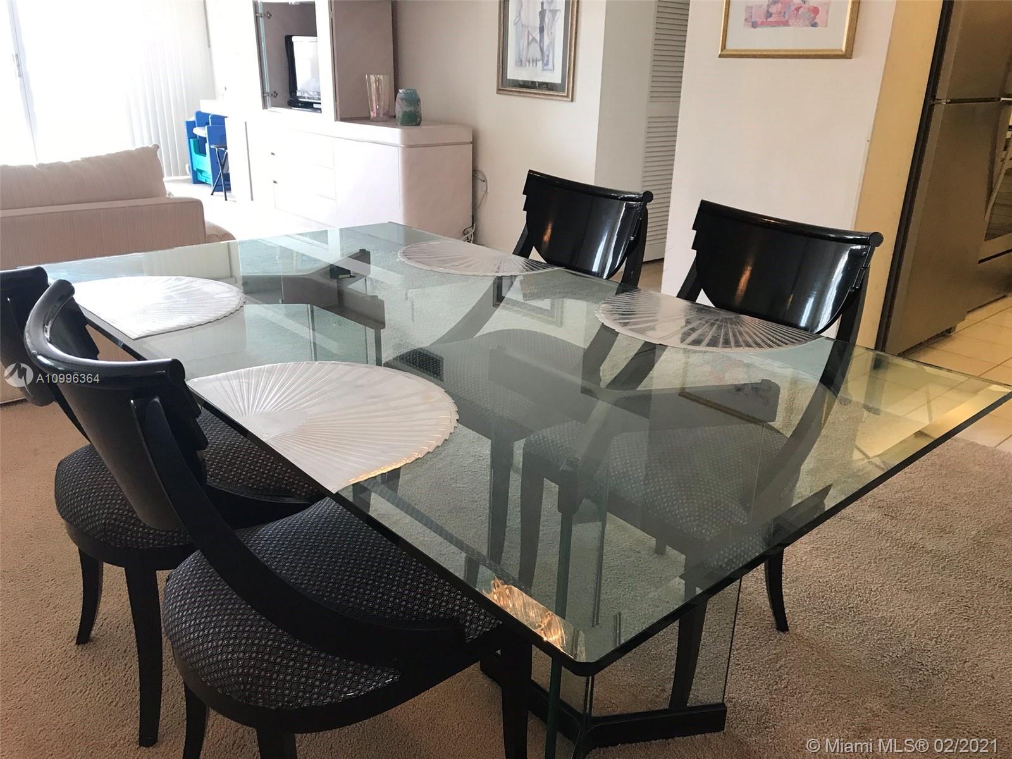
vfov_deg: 49.7
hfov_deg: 63.4
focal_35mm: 28
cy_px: 380
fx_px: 819
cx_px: 506
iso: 32
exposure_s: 1/30
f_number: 1.8
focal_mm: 3.99
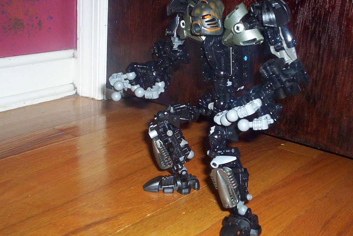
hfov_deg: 41.1
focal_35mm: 48
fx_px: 471
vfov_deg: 28.1
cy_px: 121
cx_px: 197
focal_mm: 4.99
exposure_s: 1/60
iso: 140
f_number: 4.5
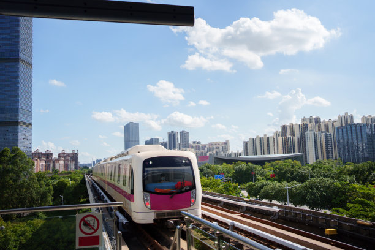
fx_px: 365
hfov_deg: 54.4
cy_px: 125
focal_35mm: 35
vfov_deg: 37.9
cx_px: 188
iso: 125
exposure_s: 1/8000
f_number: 3.2
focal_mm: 35
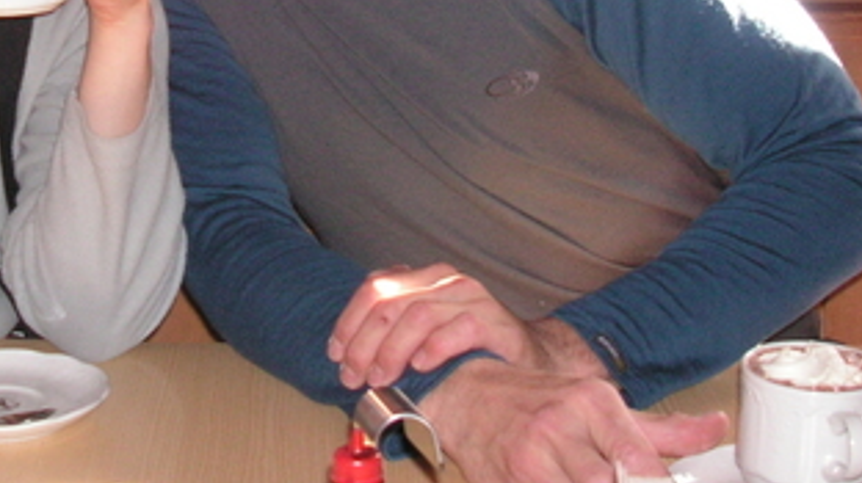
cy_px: -91
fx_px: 1941
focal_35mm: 85
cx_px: 232
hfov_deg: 24.8
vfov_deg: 13.8
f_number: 3.3
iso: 160
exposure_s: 1/45
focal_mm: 6.3
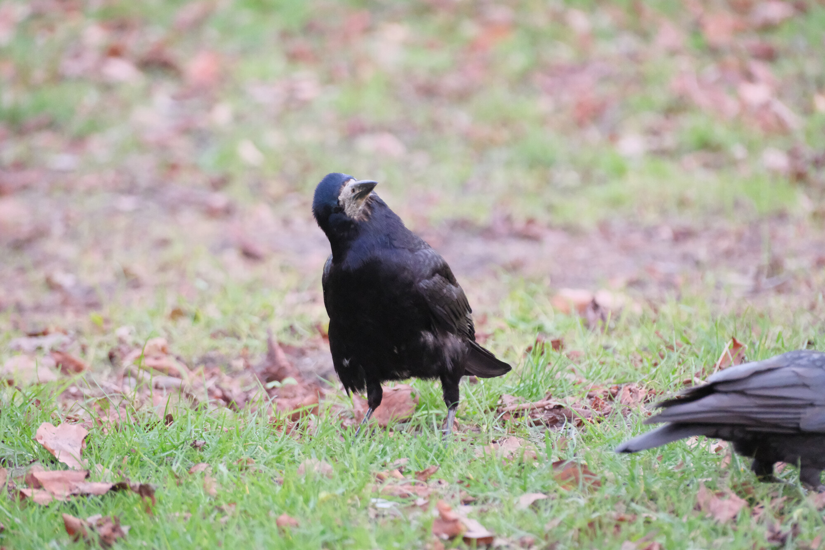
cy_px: 275
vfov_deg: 4.0
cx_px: 412
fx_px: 7951
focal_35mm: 347
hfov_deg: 5.9
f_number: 5.6
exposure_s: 1/640
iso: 12800
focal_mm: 231
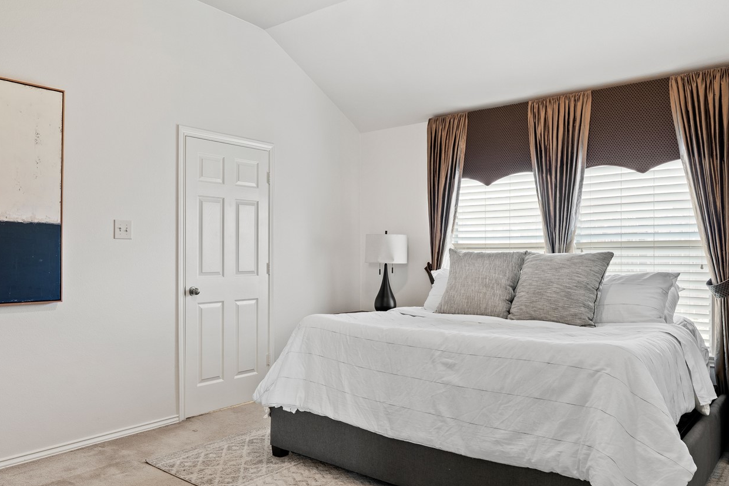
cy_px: 255
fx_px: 567
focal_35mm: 28
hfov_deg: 65.3
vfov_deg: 46.4
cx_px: 330
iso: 200
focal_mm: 16
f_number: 9
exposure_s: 4
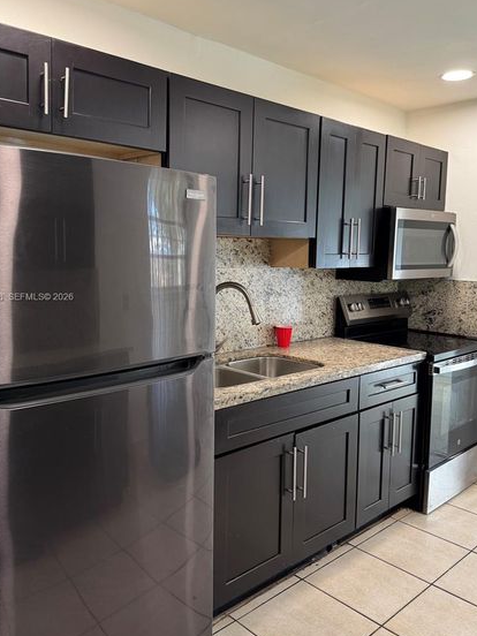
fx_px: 533
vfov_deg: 61.6
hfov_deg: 48.2
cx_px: 243
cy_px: 298
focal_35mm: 29
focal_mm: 6.76
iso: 200
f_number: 1.78
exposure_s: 1/60
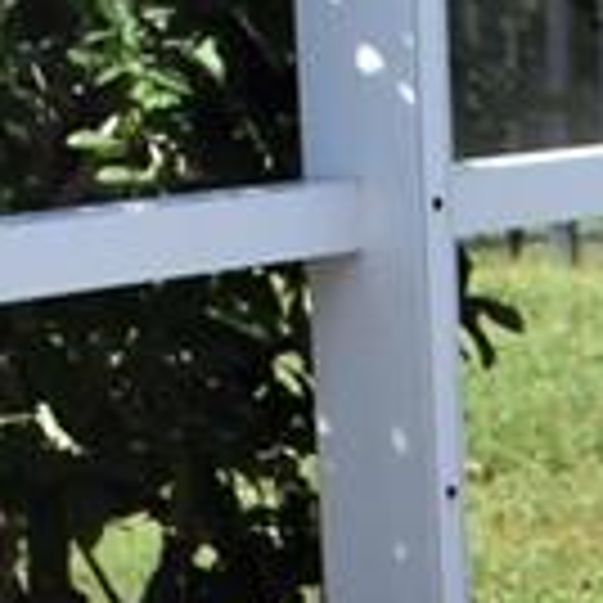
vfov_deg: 5.9
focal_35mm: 273
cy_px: 1962
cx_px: 2012
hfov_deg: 5.8
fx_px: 5380
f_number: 7.1
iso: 200
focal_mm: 18
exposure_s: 1/250
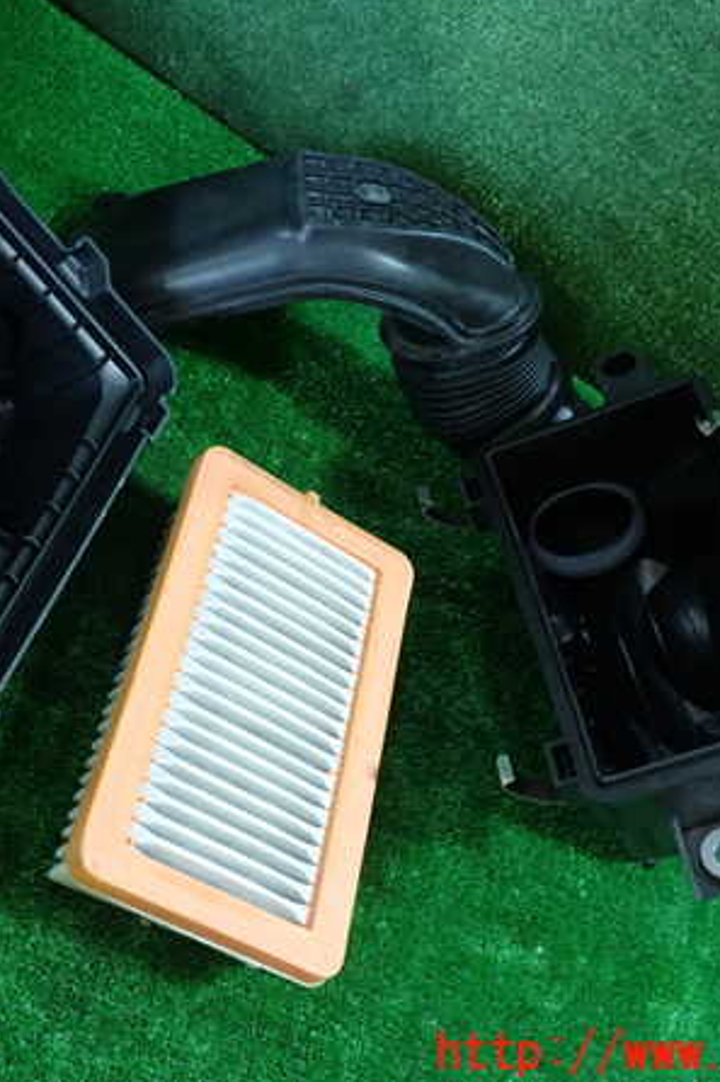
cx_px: 257
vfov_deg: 46.4
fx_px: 1261
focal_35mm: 42
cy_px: 539
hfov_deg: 31.7
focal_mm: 5.4
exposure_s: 1/30
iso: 200
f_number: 2.3
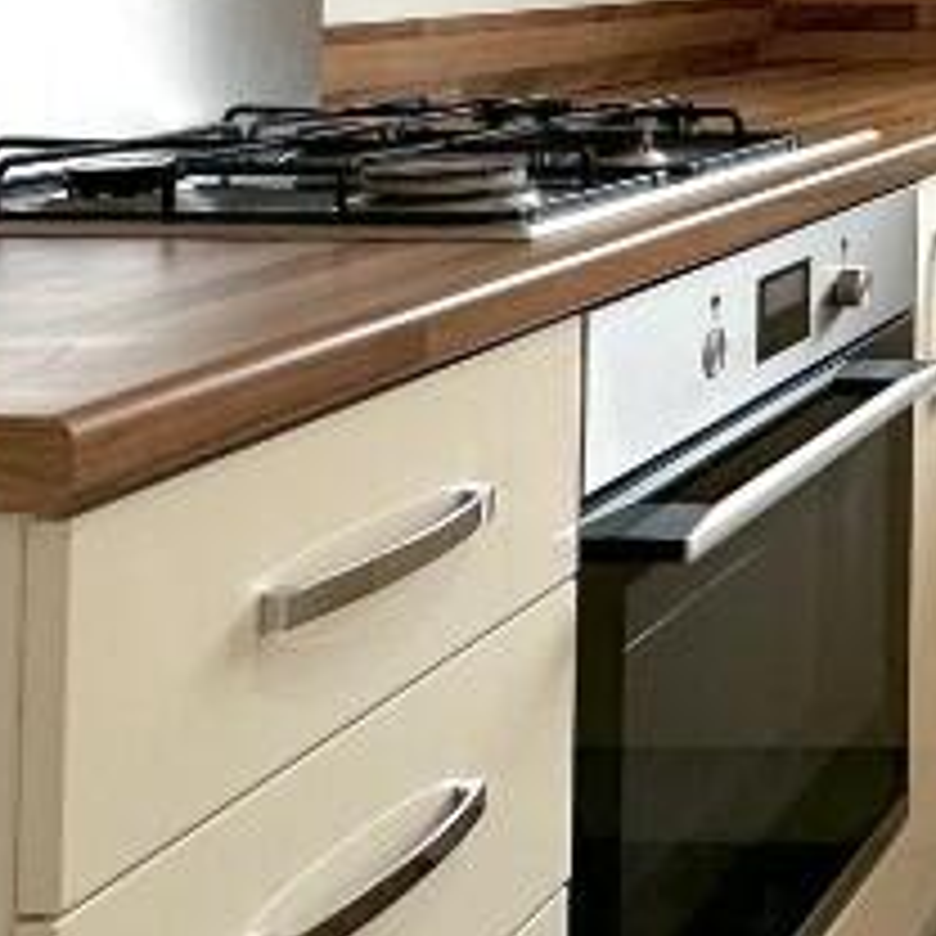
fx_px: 1866
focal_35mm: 61
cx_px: 1521
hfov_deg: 21.8
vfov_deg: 25.7
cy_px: -135
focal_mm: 2.22
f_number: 2.2
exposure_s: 1/99
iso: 100
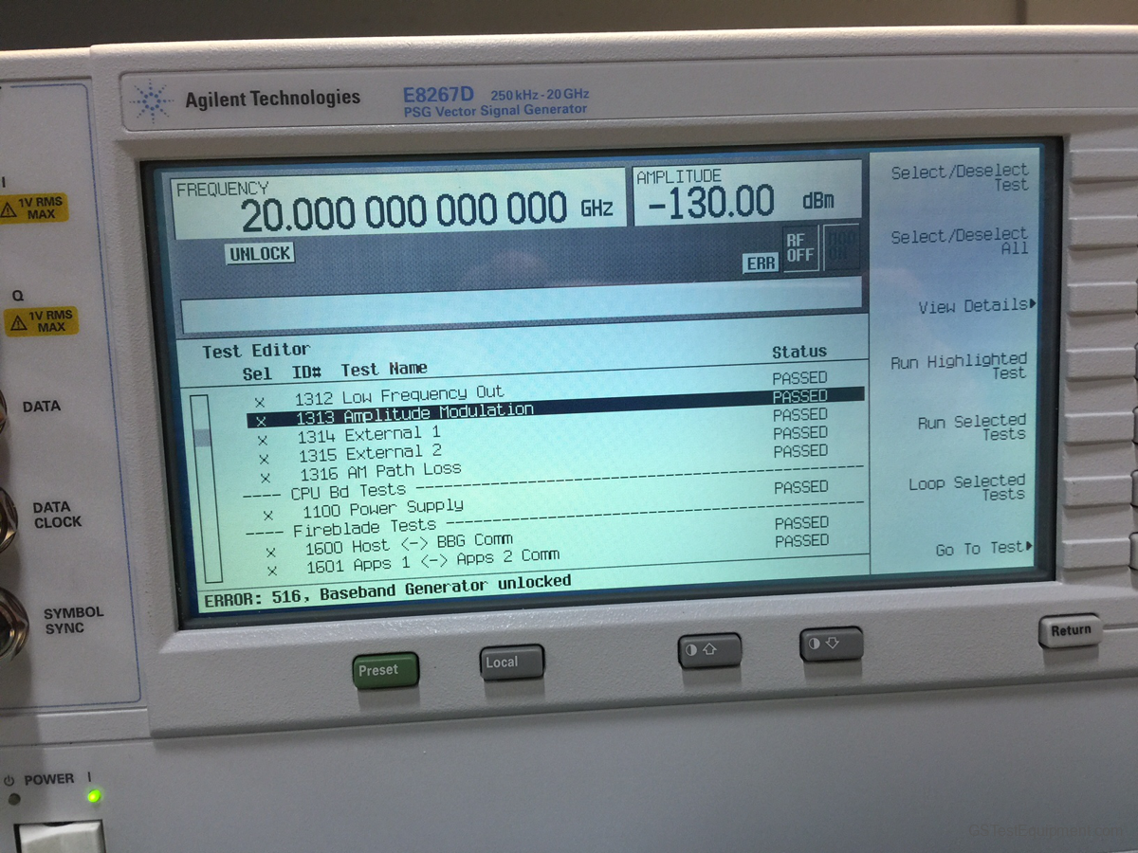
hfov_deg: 61.7
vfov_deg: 48.2
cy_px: 426
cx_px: 569
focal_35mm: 29
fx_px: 953
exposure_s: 1/30
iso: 40
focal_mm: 4.15
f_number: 2.2
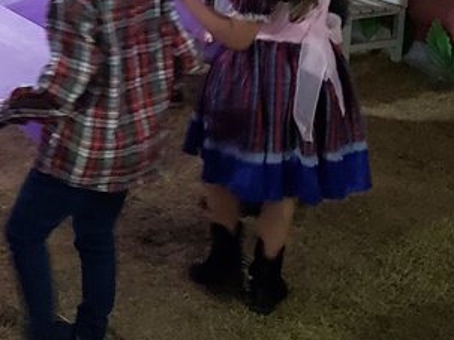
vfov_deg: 16.4
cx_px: -132
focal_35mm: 88
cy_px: 4
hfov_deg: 20.4
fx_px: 1154
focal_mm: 4.3
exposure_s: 1/40
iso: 640
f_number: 1.5
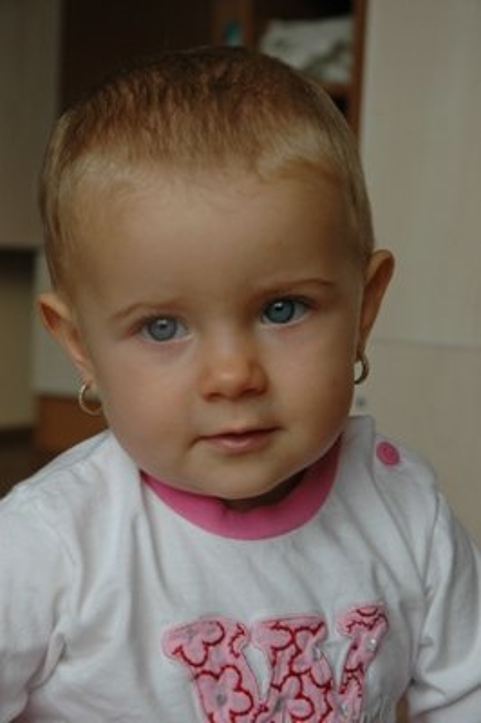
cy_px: 362
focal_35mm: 93
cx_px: 240
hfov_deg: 14.7
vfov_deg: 21.9
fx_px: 1867
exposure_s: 1/200
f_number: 7.1
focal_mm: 62
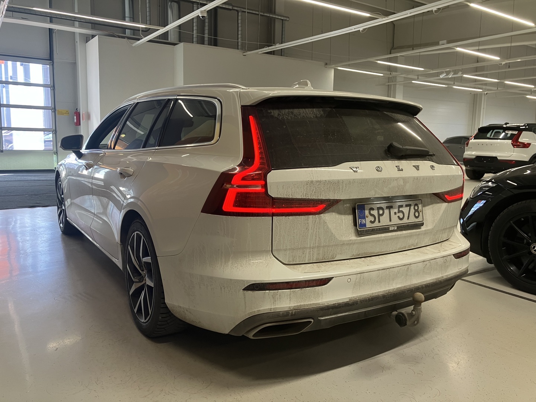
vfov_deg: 49.7
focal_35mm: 28
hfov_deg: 63.4
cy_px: 201
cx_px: 268
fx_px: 434
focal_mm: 3.99
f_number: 1.8
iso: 40
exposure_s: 1/50
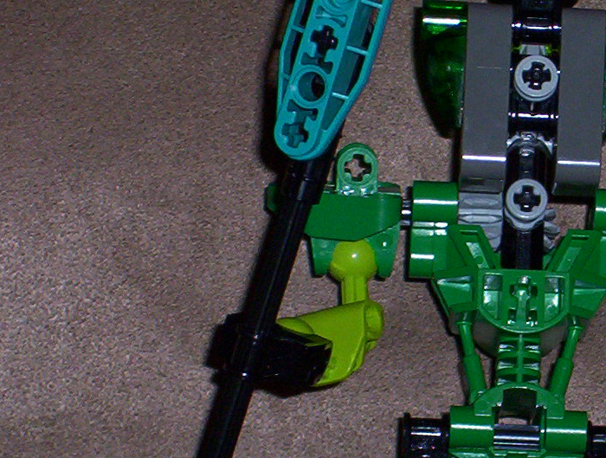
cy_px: 421
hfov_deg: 6.8
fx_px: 5073
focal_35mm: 289
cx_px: 495
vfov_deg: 5.2
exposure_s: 1/125
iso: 140
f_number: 4.62
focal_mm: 16.3
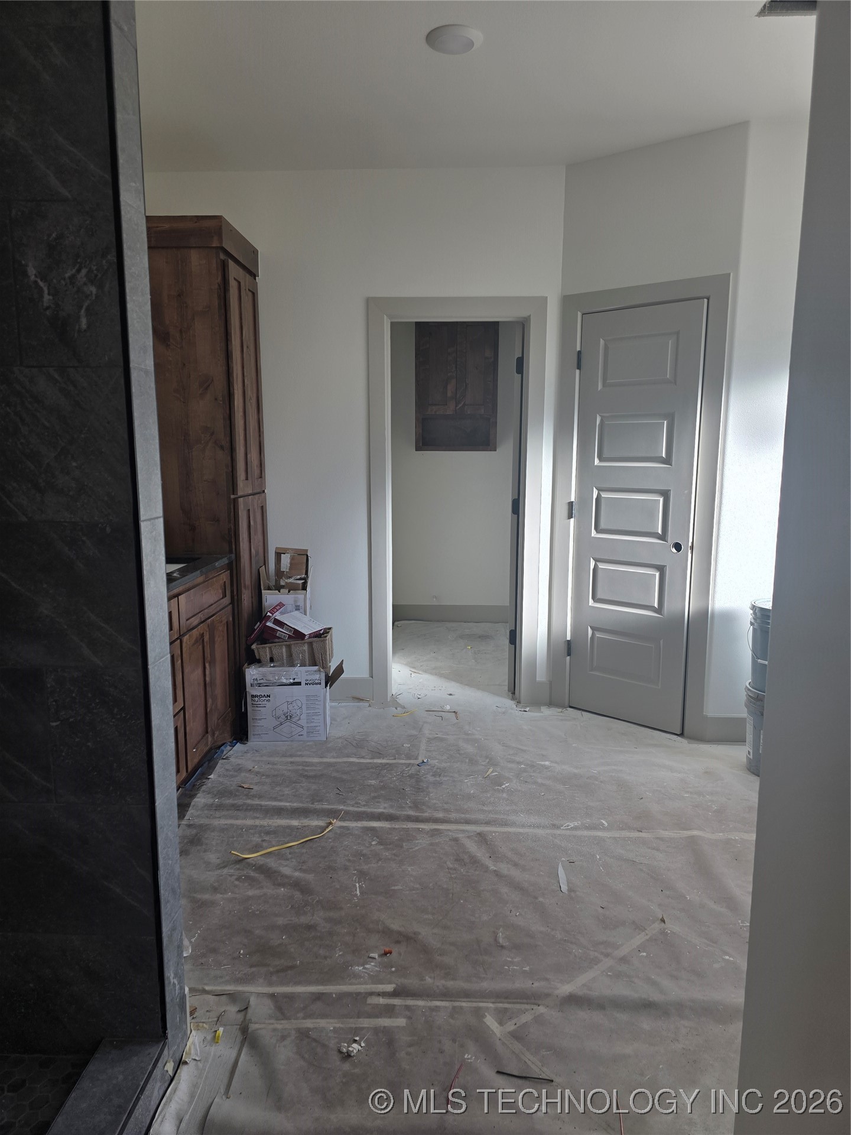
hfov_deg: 58.9
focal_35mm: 23
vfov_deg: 73.9
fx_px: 754
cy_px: 568
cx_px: 426
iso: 64
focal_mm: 6.3
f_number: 1.7
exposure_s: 1/359
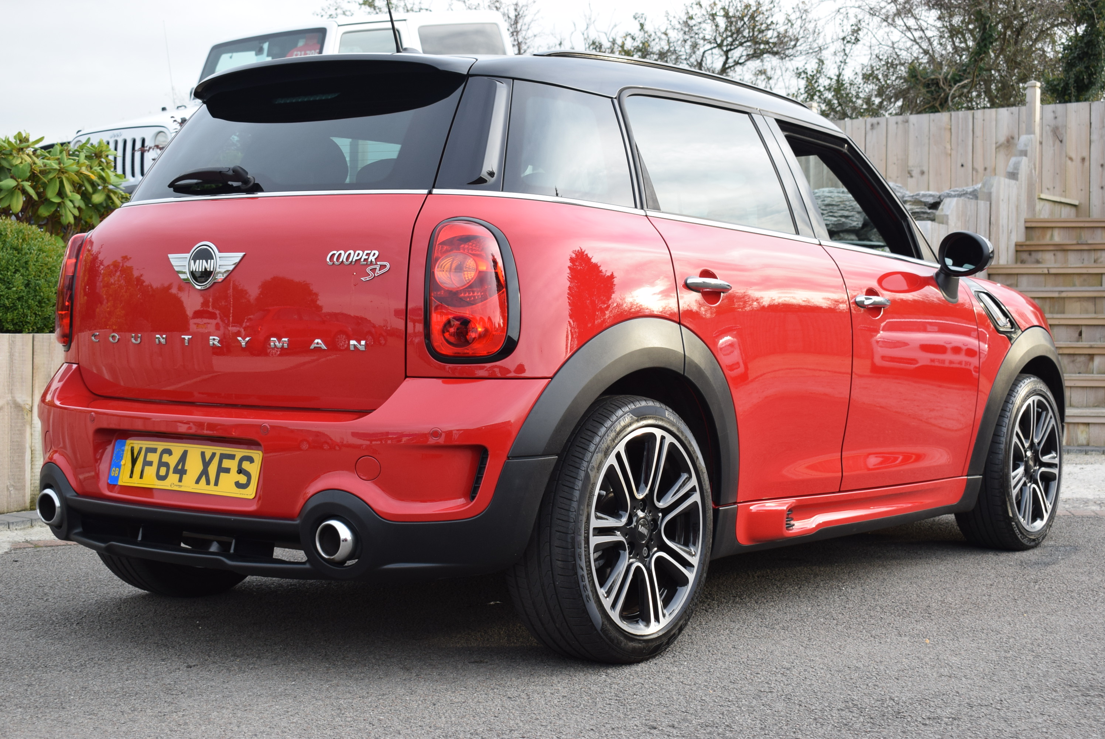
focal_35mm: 52
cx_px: 552
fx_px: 1613
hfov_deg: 37.8
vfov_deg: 25.8
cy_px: 370
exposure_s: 1/200
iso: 400
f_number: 7.1
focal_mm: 35
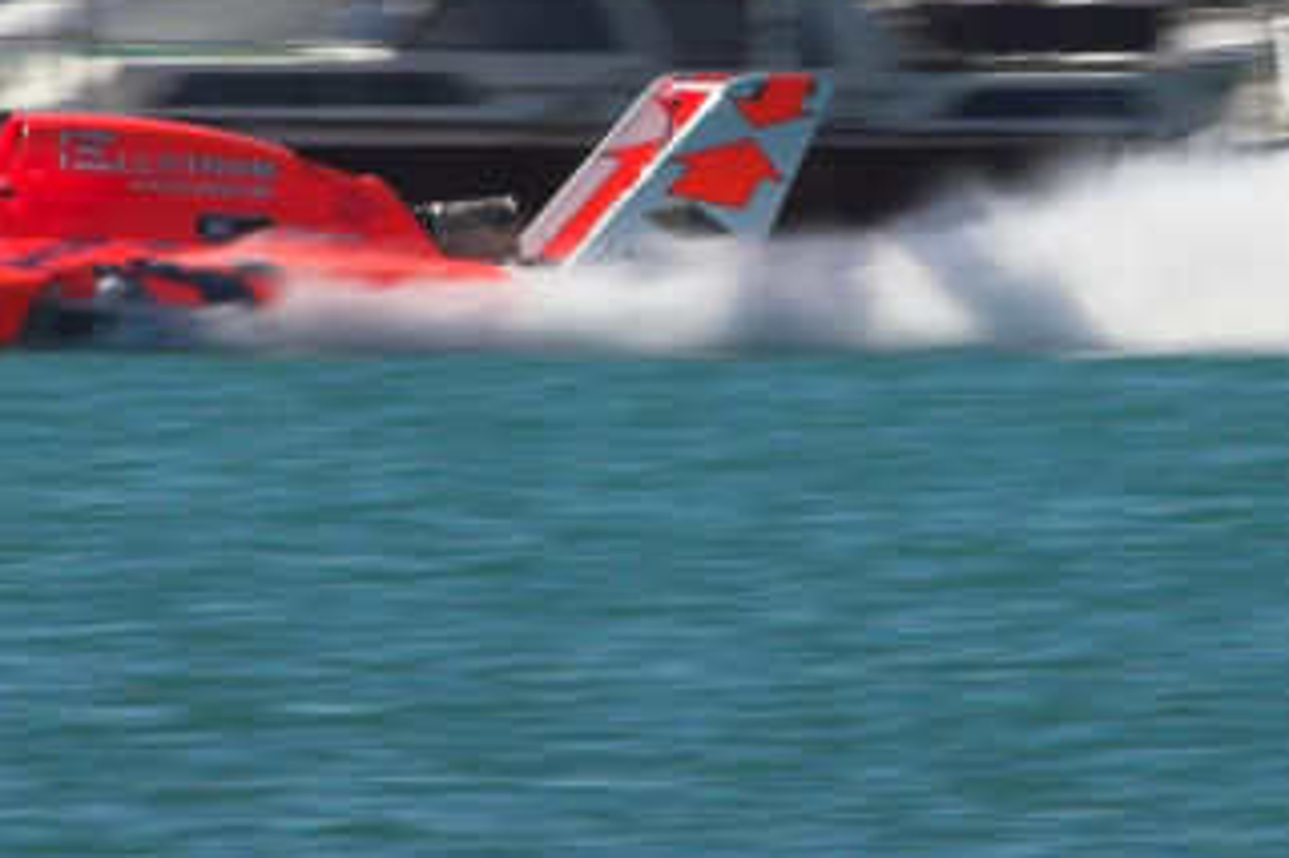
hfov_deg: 1.8
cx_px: 399
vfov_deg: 1.2
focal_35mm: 1125
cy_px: 105
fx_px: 40259
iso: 200
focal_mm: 400
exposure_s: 1/200
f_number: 11
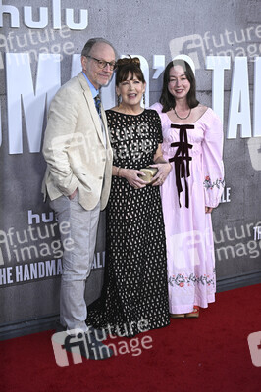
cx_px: 130
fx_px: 534
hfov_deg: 27.5
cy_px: 196
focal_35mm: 49
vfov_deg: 40.4
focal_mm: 49
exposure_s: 1/250
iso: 800
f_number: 6.3
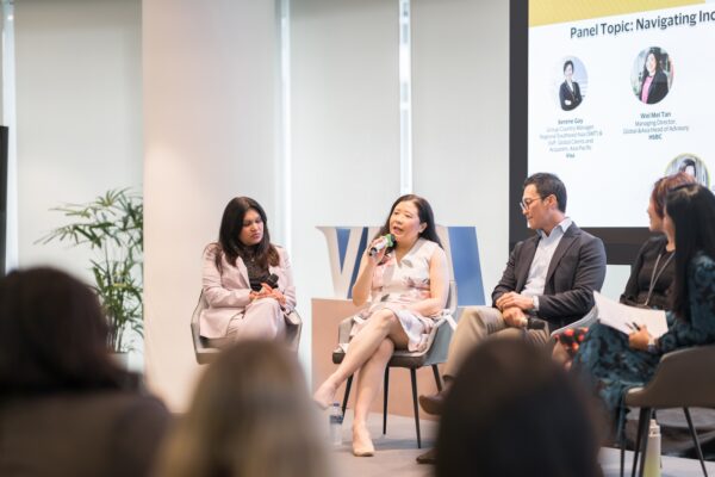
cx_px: 358
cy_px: 238
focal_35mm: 85
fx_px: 1688
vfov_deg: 16.1
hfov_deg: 23.9
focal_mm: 85
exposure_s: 1/125
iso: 200
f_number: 1.8
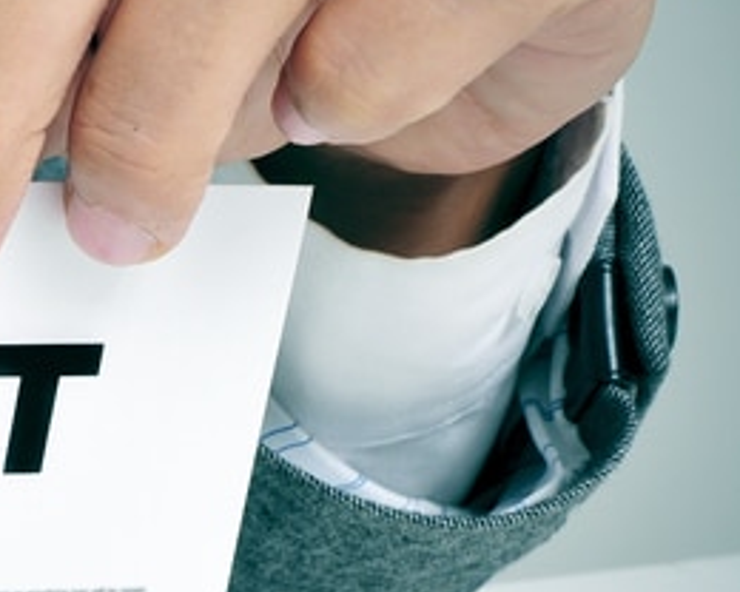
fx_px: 2365
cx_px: -561
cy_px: 458
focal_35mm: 108
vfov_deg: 14.2
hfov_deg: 15.5
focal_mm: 20
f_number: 10
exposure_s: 1/125
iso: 200
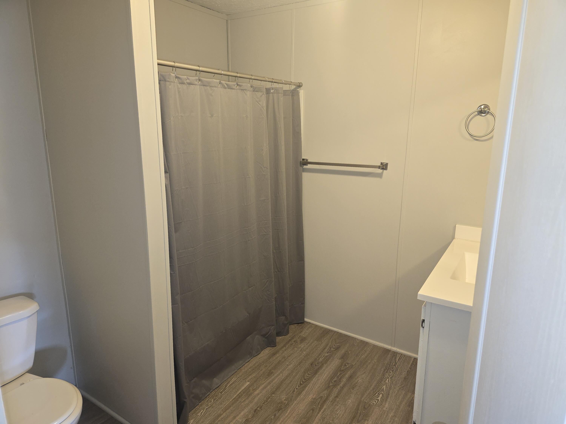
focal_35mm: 23
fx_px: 376
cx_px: 283
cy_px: 212
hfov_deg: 73.9
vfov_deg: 58.9
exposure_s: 1/24
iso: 100
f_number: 1.7
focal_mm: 6.3
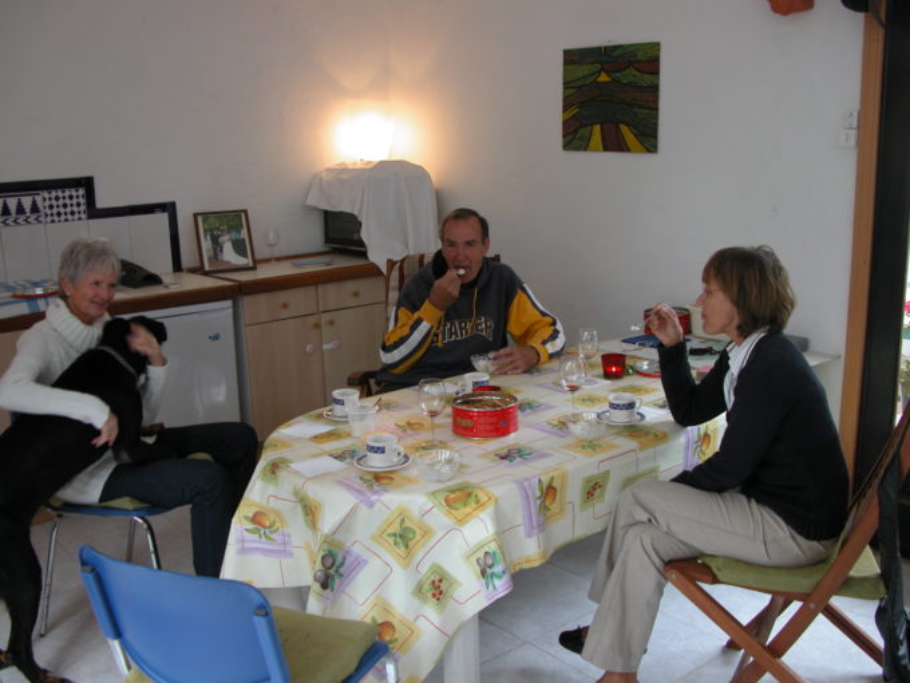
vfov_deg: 40.7
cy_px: 342
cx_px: 455
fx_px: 920
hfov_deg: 52.6
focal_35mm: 35
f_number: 2.8
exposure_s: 1/34.2
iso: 100
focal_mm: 8.9
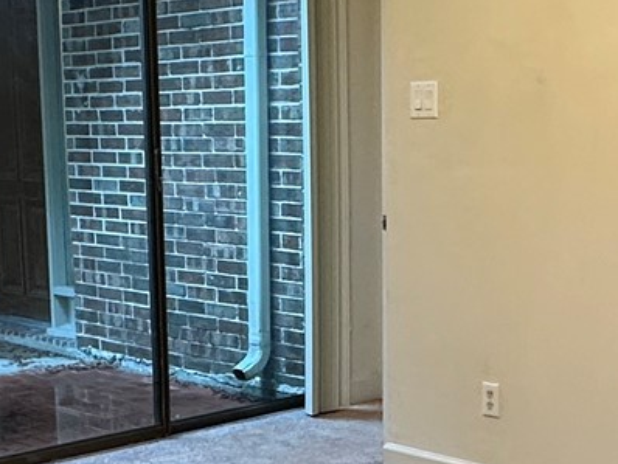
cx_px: 435
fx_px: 1286
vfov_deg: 20.4
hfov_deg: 26.8
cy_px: 315
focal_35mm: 72
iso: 250
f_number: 2.2
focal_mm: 2.22
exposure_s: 1/60
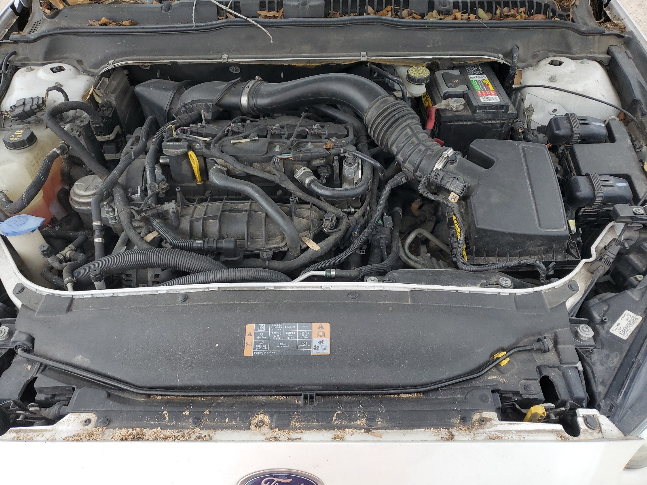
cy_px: 242
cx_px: 324
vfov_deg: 53.1
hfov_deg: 67.3
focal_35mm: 26
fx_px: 486
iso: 50
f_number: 1.5
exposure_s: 1/227
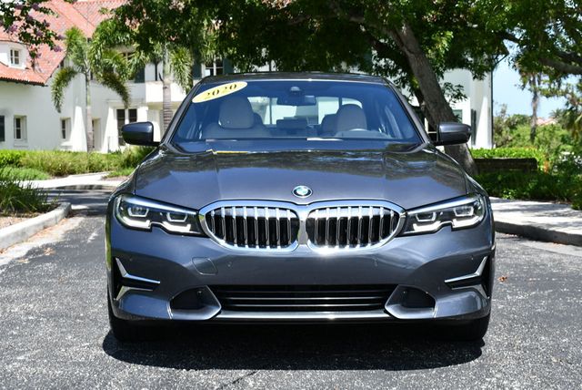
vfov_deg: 20.1
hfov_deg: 29.6
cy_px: 195
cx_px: 291
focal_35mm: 68
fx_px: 1100
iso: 140
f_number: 8
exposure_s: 1/250
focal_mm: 34
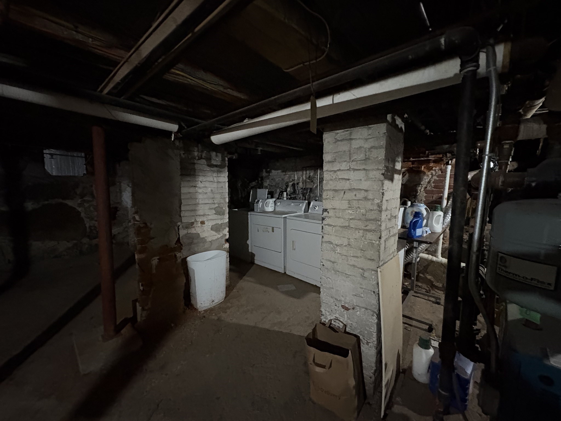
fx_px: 227
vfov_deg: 85.7
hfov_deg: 102.1
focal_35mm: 14
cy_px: 210
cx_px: 280
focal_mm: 2.22
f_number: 2.2
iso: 1600
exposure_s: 1/30
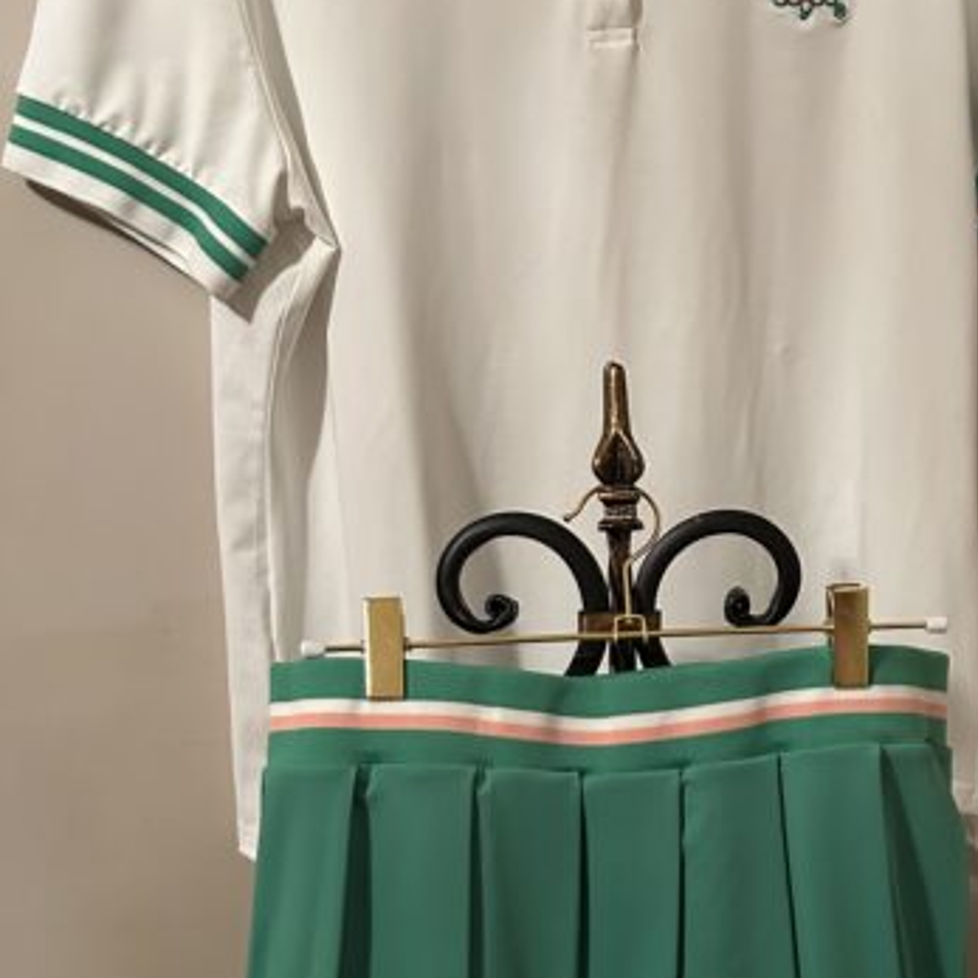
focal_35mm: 53
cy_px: 660
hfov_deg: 31.9
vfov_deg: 31.9
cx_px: 665
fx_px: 1694
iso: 500
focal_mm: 5.7
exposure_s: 1/60
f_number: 1.5
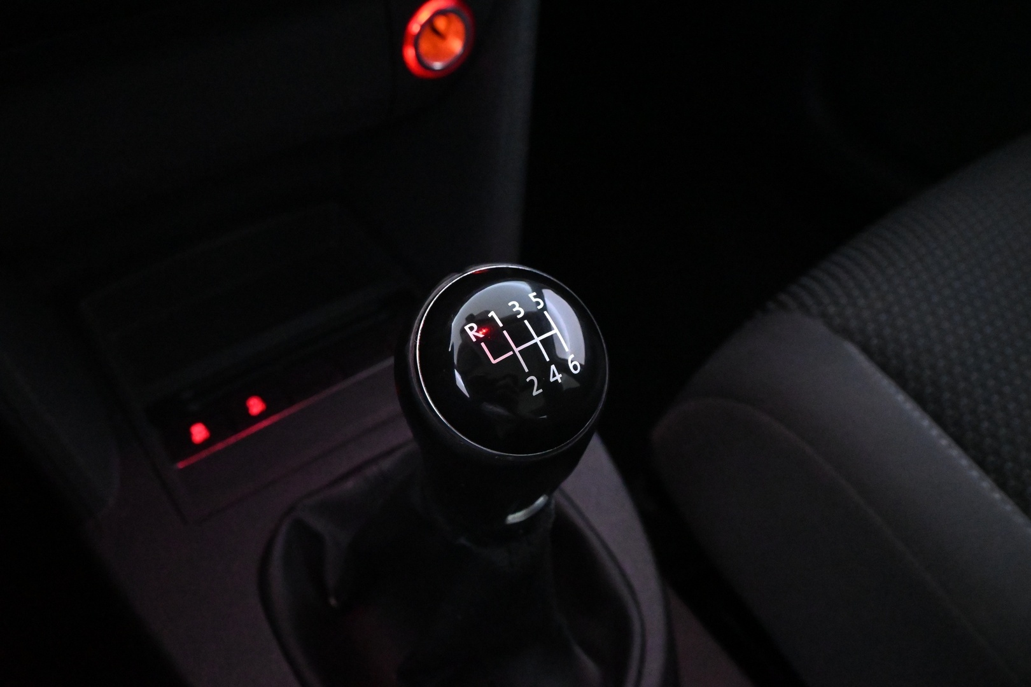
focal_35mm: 30
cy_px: 344
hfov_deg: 61.9
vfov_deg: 43.6
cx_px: 516
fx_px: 859
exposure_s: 1/30
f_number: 6.3
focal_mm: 20
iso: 11400
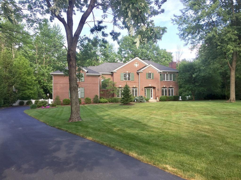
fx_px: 202
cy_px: 90
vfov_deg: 48.2
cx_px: 120
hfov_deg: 61.7
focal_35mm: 29
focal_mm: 4.15
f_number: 2.2
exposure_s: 1/230
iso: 32
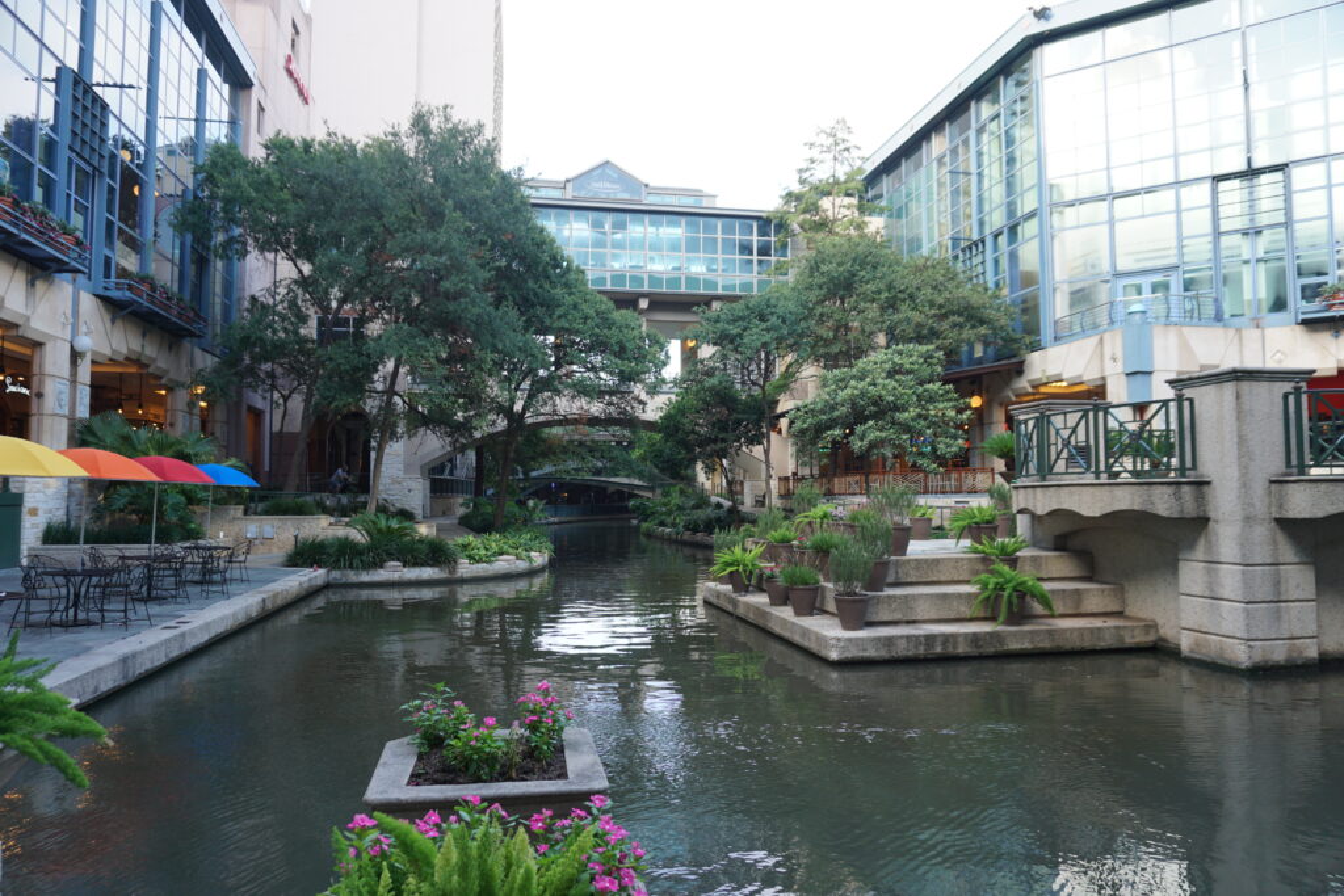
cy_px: 448
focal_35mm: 24
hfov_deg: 73.7
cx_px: 672
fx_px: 896
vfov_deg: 53.1
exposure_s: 1/60
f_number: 4.5
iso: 100
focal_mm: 16
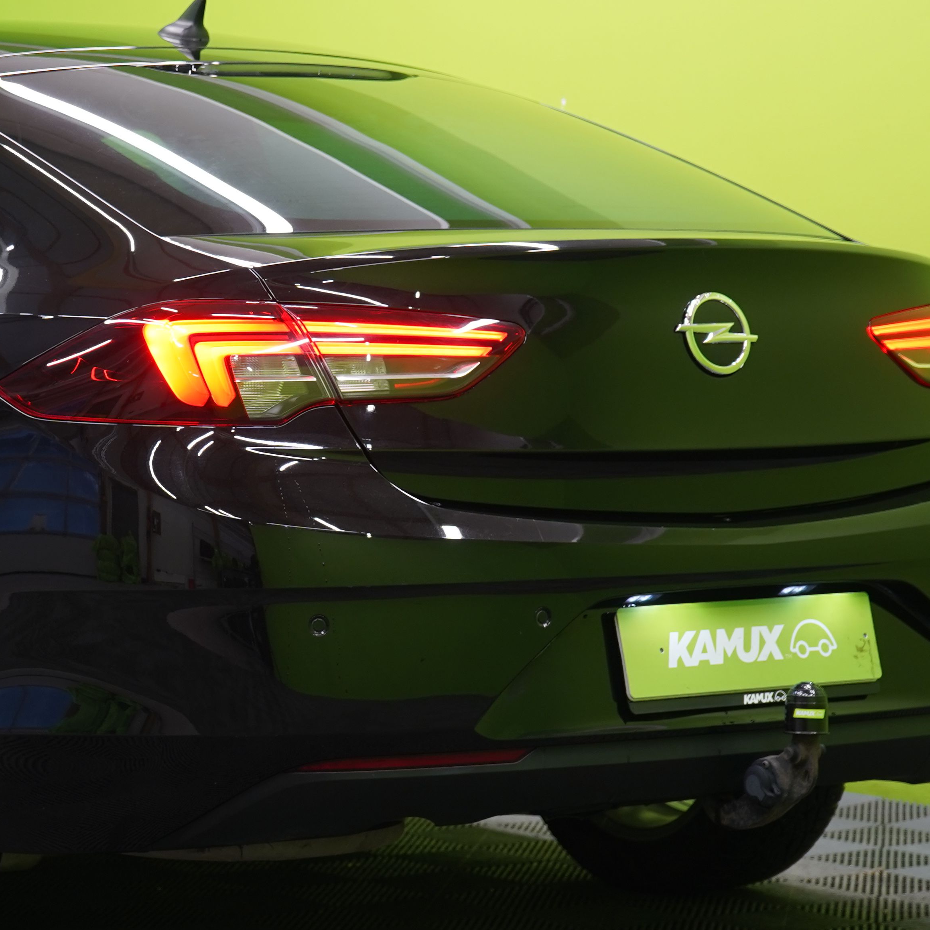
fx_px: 3678
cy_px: 357
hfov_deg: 14.3
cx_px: 76
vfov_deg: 14.4
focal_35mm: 121
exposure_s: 1/25
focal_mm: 55
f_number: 5
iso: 400
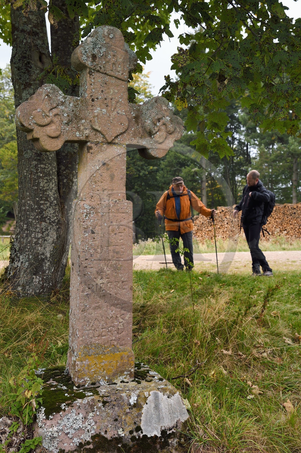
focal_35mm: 42
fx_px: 527
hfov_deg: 31.8
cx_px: 150
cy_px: 226
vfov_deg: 46.4
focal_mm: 42
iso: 800
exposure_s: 1/400
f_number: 7.1
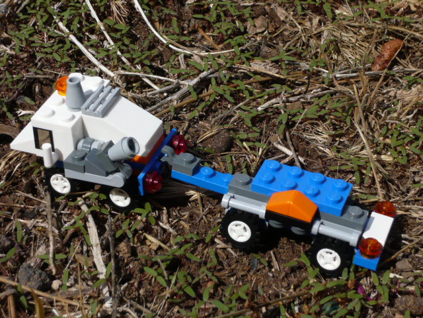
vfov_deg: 15.7
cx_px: 212
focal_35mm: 94
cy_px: 159
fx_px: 1149
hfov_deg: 20.9
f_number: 13
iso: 100
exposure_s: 1/160
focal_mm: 12
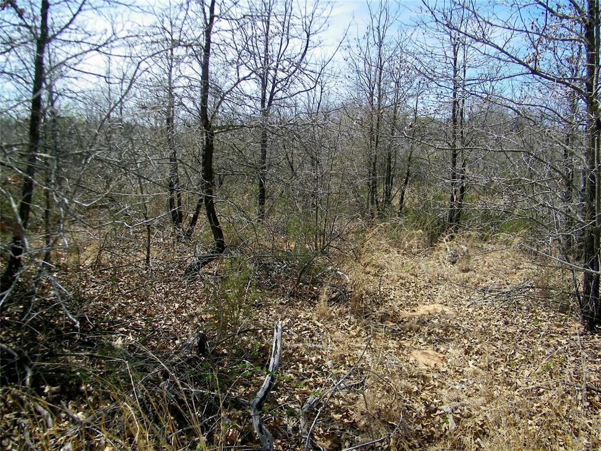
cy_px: 226
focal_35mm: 28
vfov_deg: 49.7
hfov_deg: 63.4
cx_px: 300
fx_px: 486
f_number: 7
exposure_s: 1/200
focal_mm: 5
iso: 80
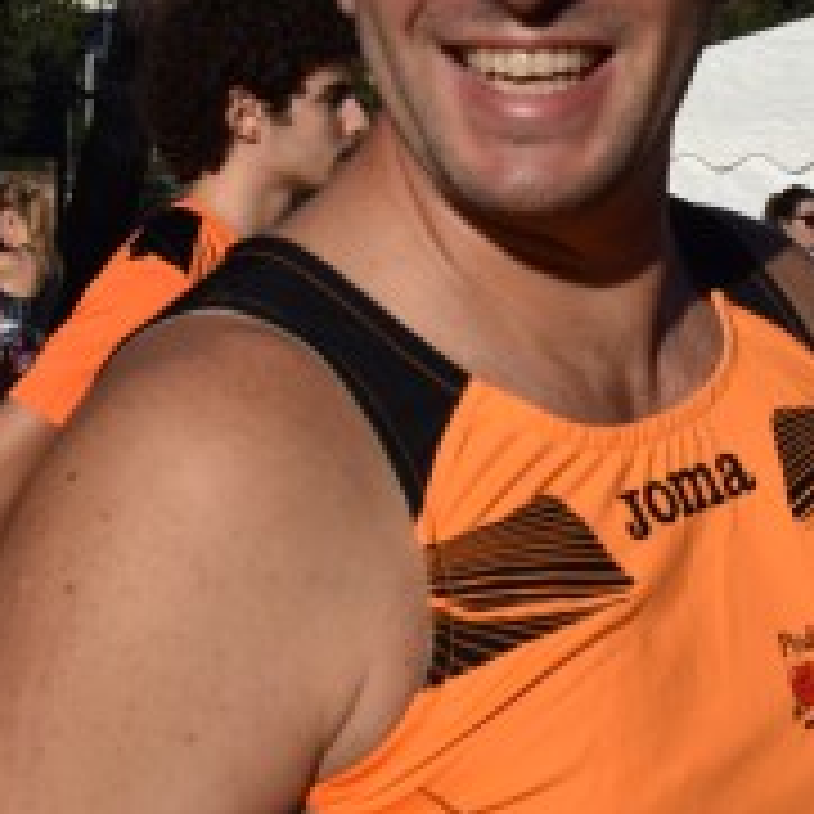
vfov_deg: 12.8
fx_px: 3592
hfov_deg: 12.9
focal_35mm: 135
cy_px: -9
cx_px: 675
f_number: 11
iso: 320
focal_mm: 32
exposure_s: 1/800
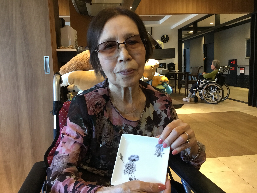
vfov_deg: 45.4
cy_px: 96
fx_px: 230
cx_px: 128
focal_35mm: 31
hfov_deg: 58.4
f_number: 2.4
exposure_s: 1/30
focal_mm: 3.3
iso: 125
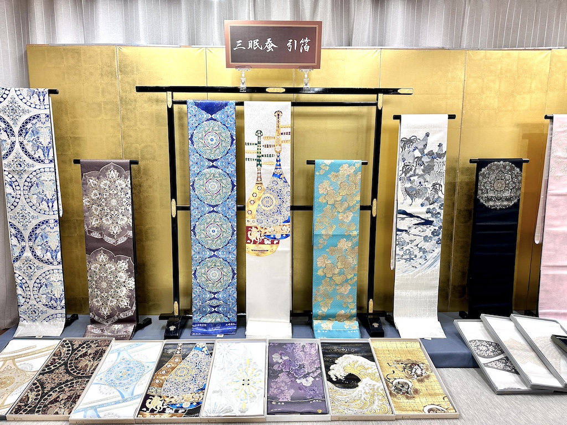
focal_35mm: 24
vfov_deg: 56.8
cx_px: 284
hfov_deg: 71.6
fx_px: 393
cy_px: 212
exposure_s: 1/120
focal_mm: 6.86
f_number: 1.78
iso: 160
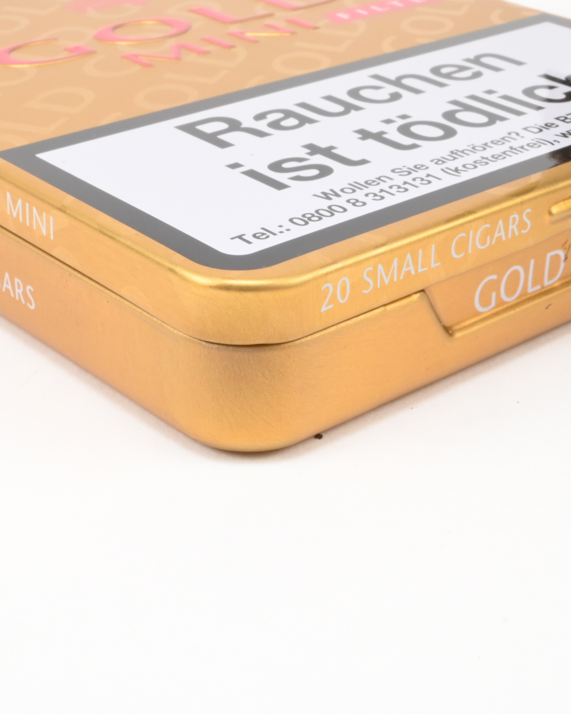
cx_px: 271
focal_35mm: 68
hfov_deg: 22.4
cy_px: 273
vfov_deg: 27.7
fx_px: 1445
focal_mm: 24.5
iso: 640
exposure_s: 1/15
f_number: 22
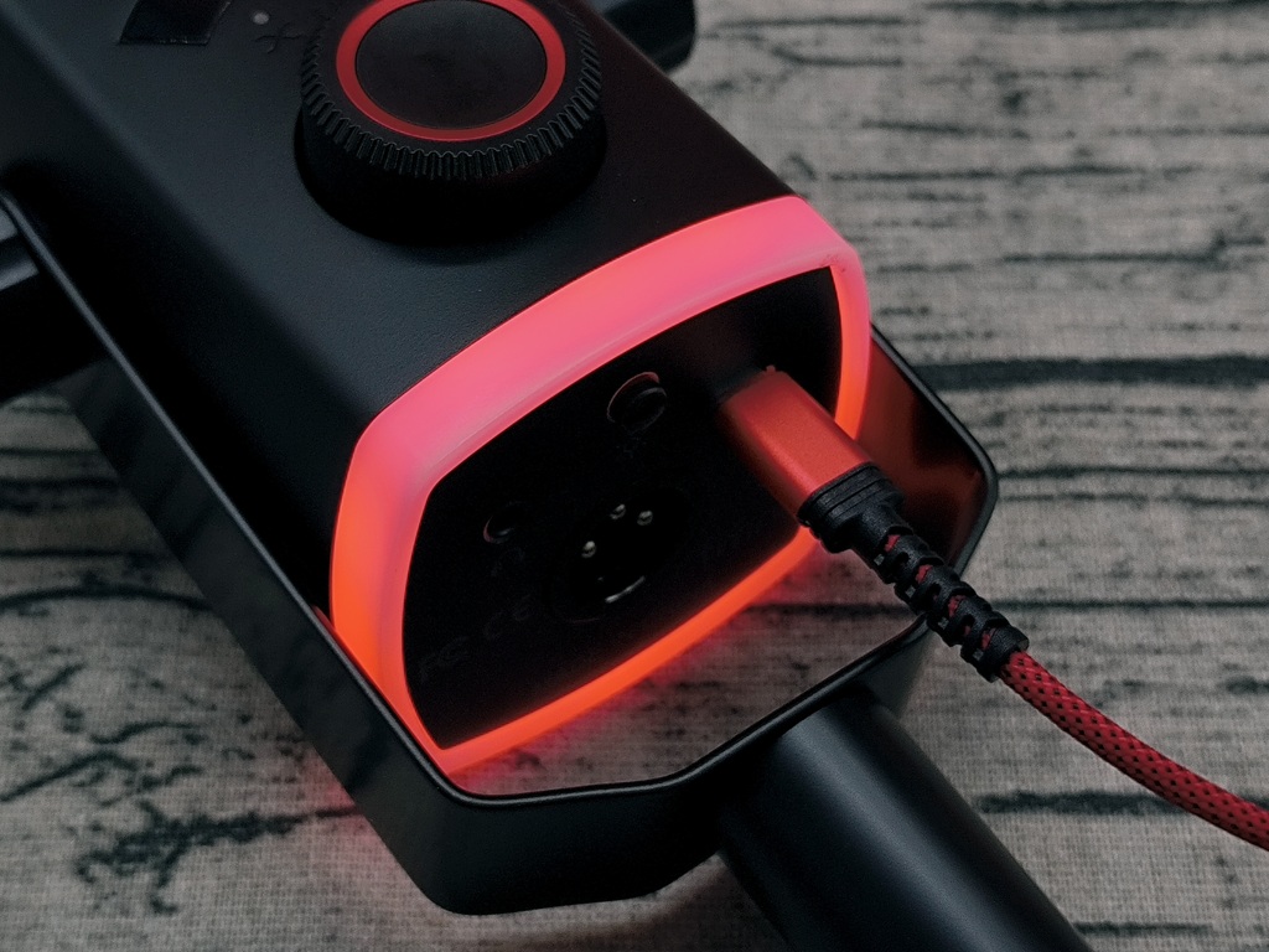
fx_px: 2566
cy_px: 476
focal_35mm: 70
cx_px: 634
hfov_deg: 27.8
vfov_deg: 21.0
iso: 250
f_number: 1.65
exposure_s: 1/100
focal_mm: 6.14
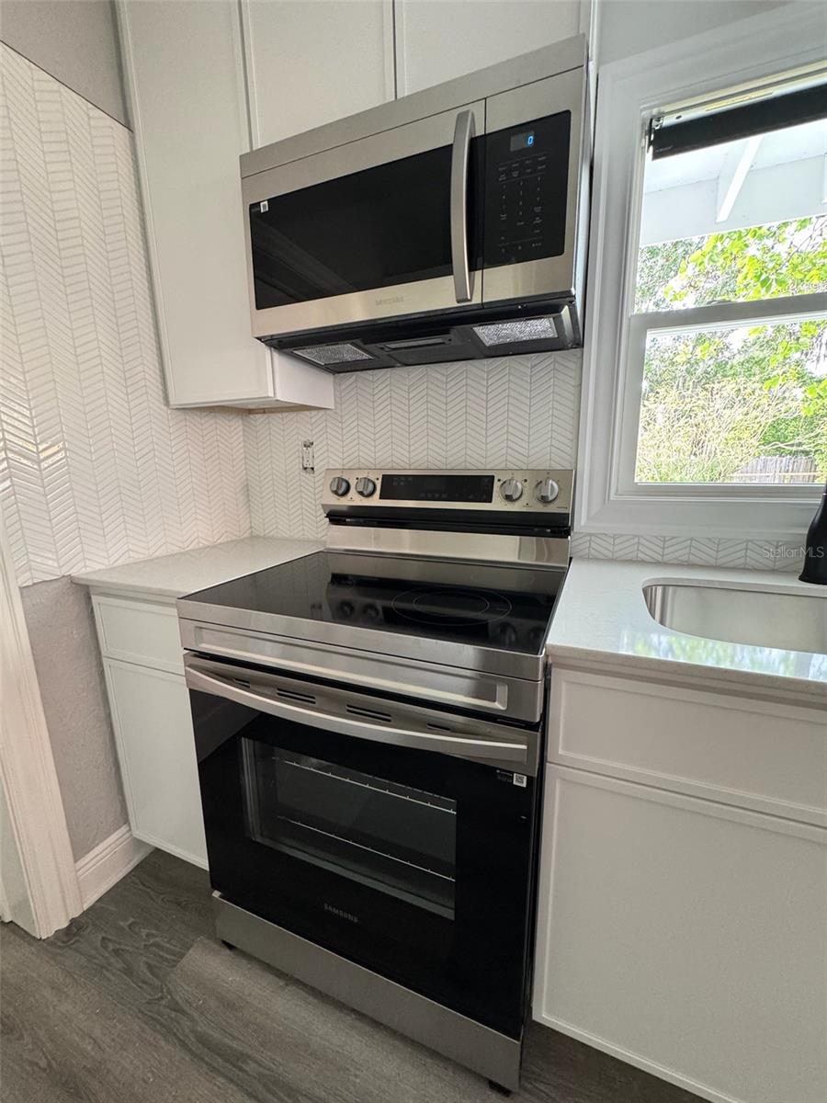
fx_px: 446
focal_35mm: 14
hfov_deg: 85.7
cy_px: 552
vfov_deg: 102.1
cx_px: 414
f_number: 2.2
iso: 500
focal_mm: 2.22
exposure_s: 1/60
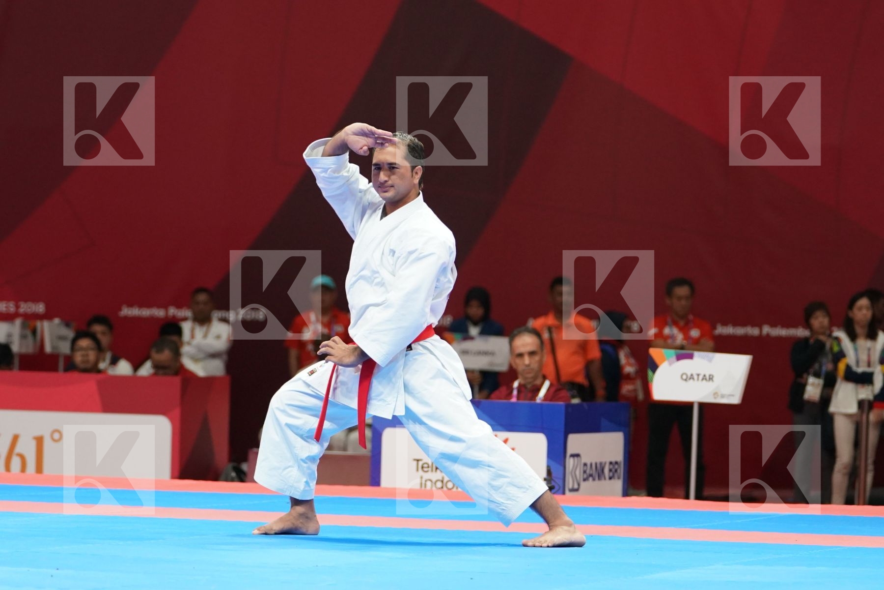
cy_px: 295
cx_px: 442
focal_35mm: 219
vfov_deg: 6.3
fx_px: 5377
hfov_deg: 9.4
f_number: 4
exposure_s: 1/500
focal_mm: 146
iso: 2500
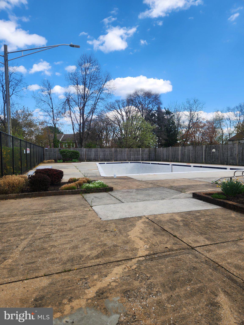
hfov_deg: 58.9
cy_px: 162
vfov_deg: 73.9
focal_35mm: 23
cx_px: 122
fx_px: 216
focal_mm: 5.4
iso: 20
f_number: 1.8
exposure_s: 1/947
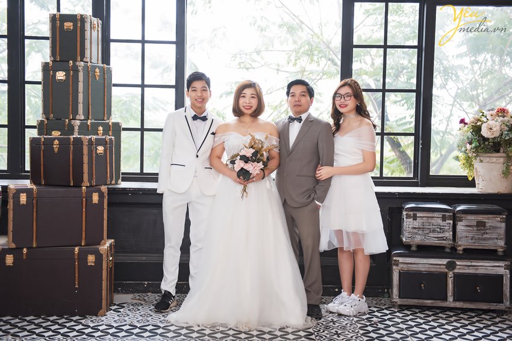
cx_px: 256
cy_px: 170
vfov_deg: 27.0
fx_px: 711
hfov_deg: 39.6
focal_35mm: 50
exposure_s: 1/160
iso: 400
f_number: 2.8
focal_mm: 50
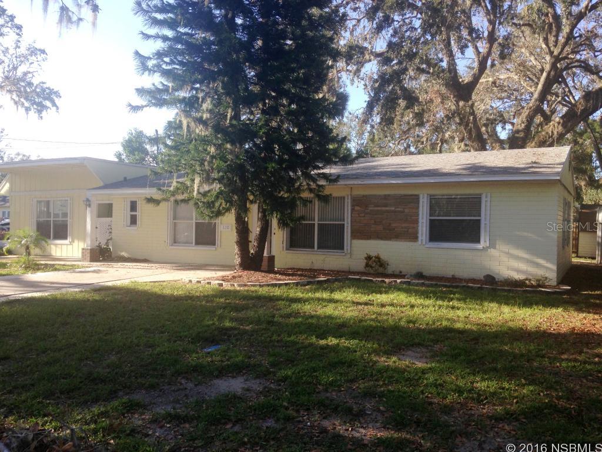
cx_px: 301
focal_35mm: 33
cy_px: 226
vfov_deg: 42.9
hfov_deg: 55.4
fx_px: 574
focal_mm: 4.12
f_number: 2.4
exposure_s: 1/459
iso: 50
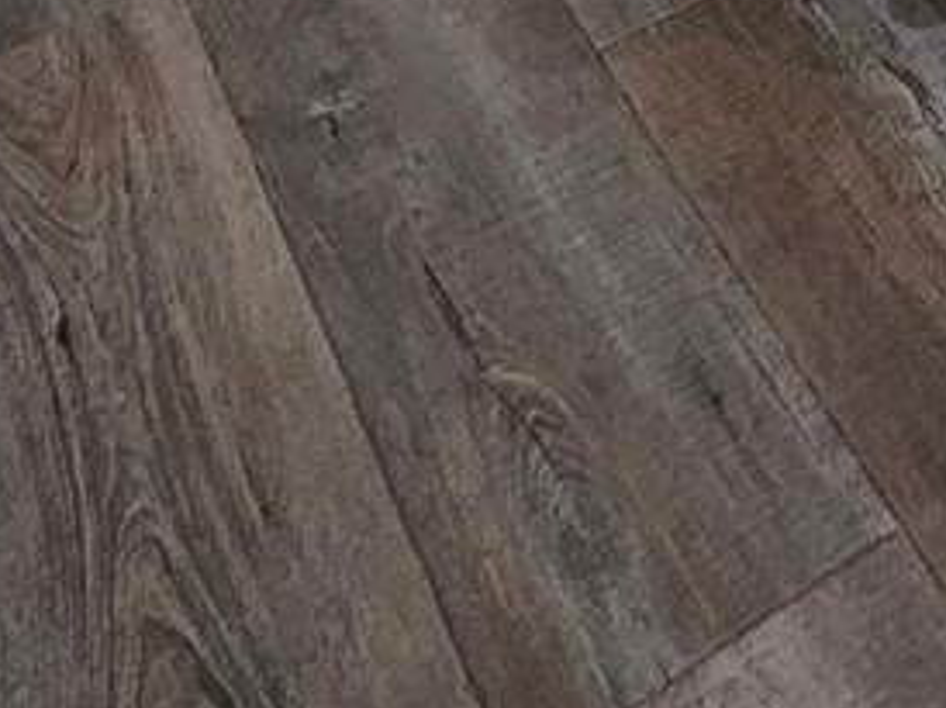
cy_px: -1299
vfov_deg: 12.0
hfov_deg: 20.0
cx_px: 1612
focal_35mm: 76
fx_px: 2075
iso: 125
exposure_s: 1/60
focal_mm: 2.2
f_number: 2.2
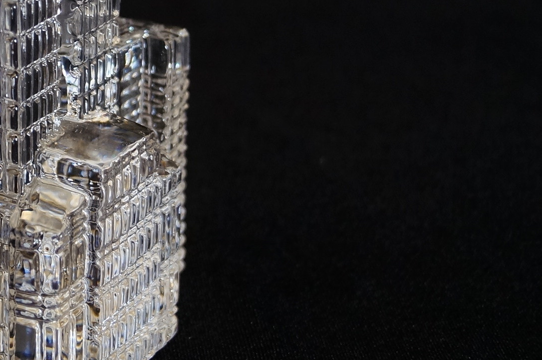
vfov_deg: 14.2
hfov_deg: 21.0
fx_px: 1428
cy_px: 47
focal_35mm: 95
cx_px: 42
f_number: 4.5
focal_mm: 28
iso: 1000
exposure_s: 1/60
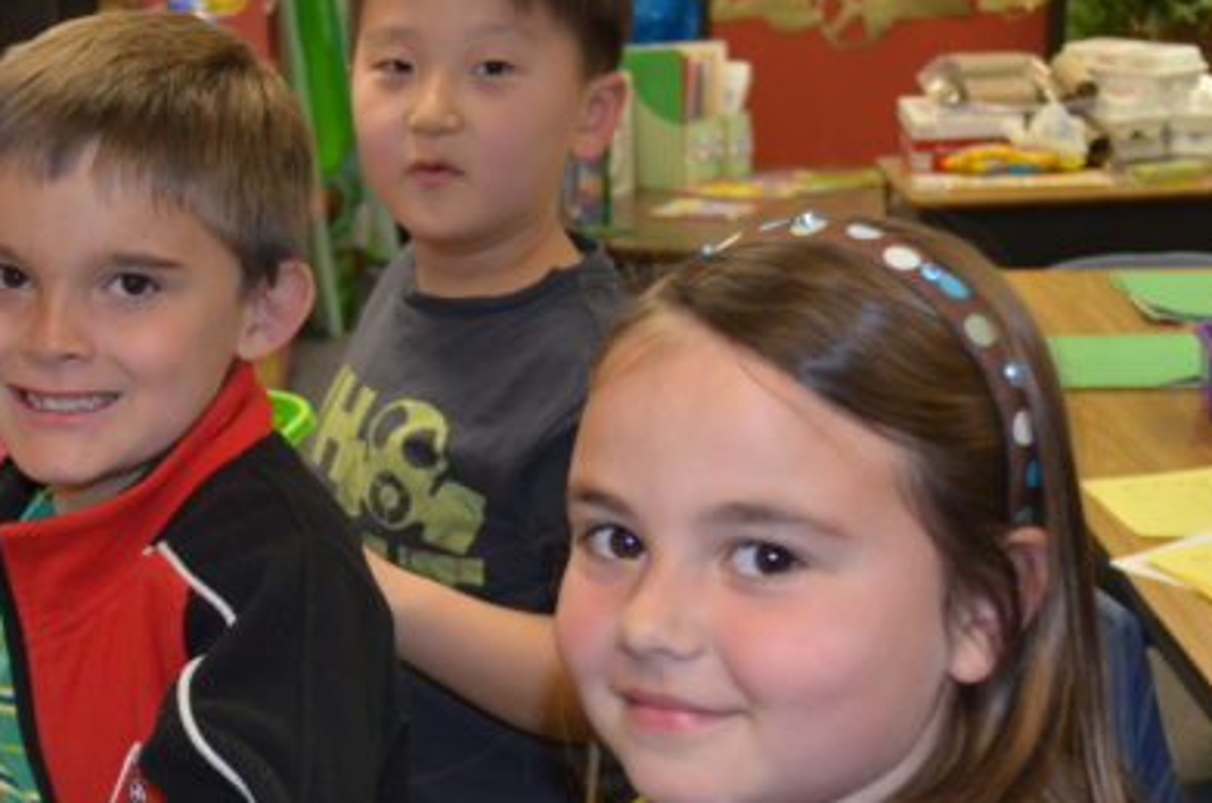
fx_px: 2889
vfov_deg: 15.7
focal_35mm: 86
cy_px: 614
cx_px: 68
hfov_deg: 22.9
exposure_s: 1/60
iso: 800
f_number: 4.5
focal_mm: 28
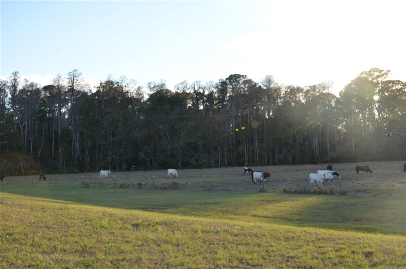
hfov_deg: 37.9
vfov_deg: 25.6
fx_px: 591
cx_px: 203
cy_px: 134
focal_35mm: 52
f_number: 9
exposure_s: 1/320
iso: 400
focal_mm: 35
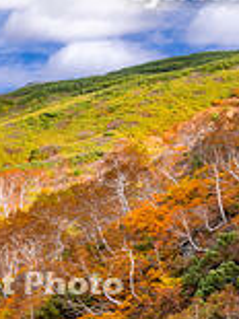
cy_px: 278
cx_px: 33
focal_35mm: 156
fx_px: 1438
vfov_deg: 12.6
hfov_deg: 9.5
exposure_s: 1/100
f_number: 8
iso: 400
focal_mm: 42
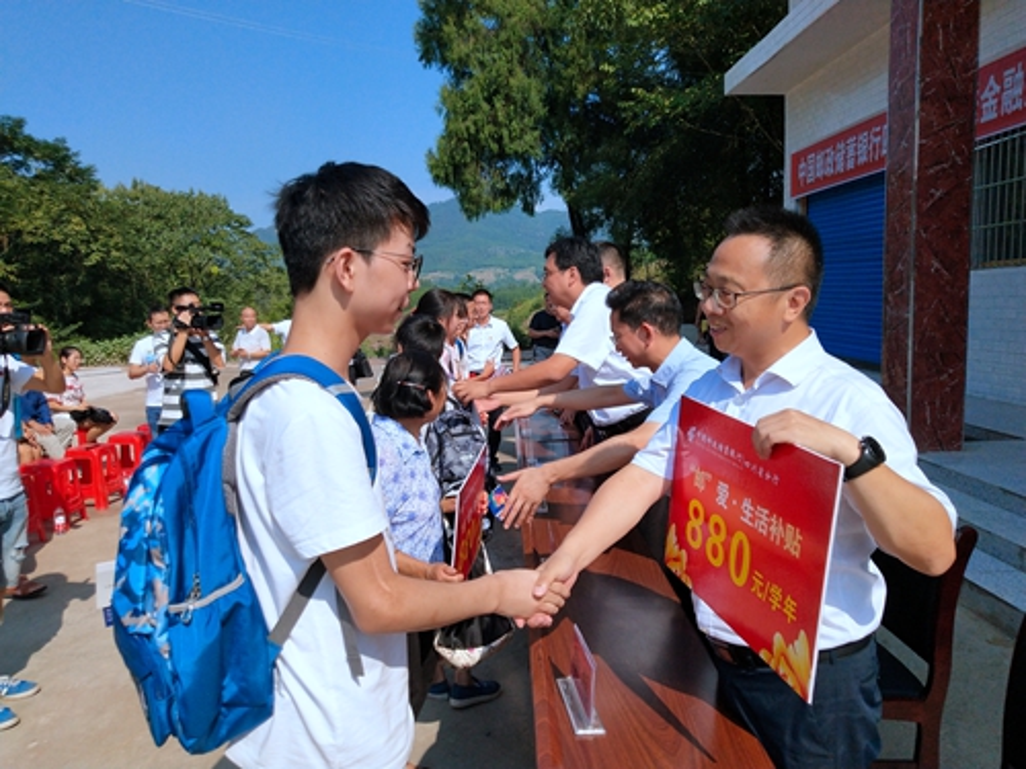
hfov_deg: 60.0
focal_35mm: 30
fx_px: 889
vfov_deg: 46.8
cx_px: 513
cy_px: 384
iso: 108
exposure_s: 1/3998
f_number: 1.8
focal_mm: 3.95
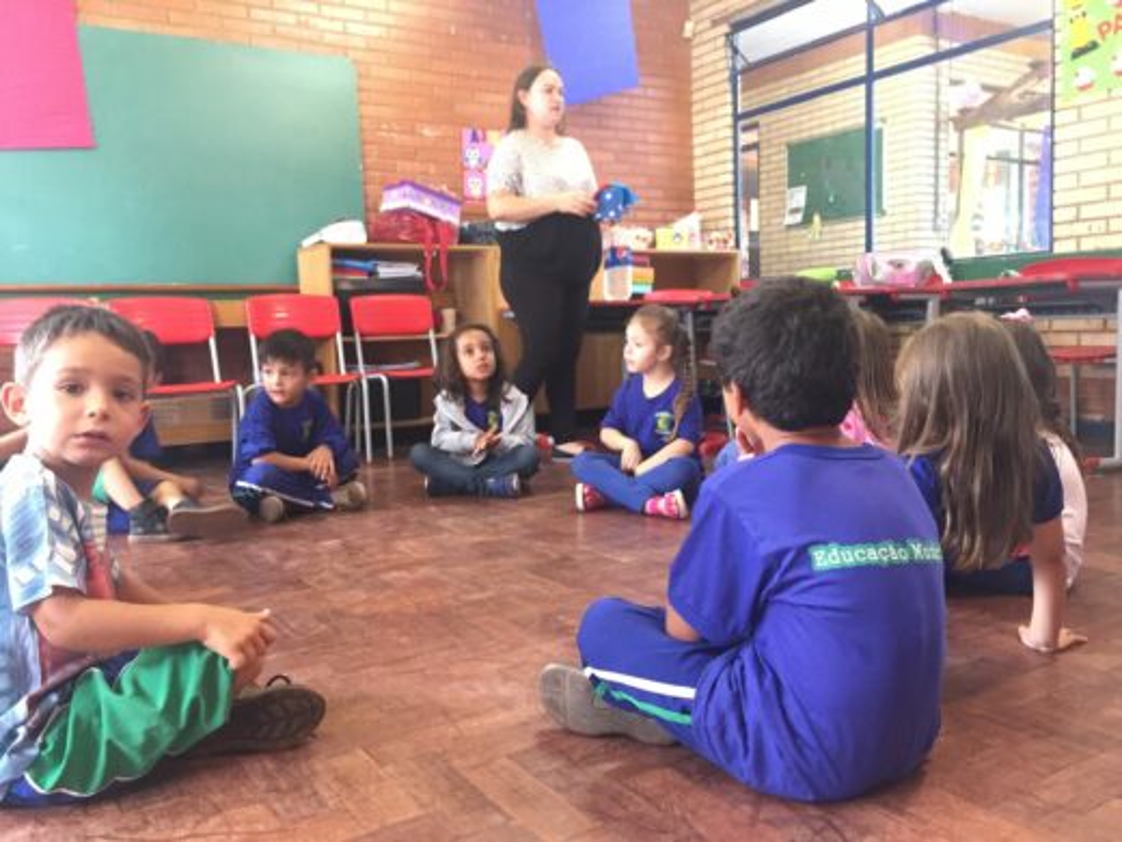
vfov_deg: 48.2
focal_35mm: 29
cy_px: 421
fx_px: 940
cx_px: 561
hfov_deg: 61.7
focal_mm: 4.15
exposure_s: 1/24
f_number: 2.2
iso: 250
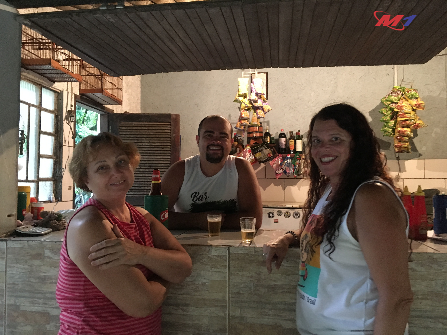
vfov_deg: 48.2
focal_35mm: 29
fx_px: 374
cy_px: 168
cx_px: 224
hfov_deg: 61.7
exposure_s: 1/15
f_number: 2.2
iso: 500
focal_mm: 4.15
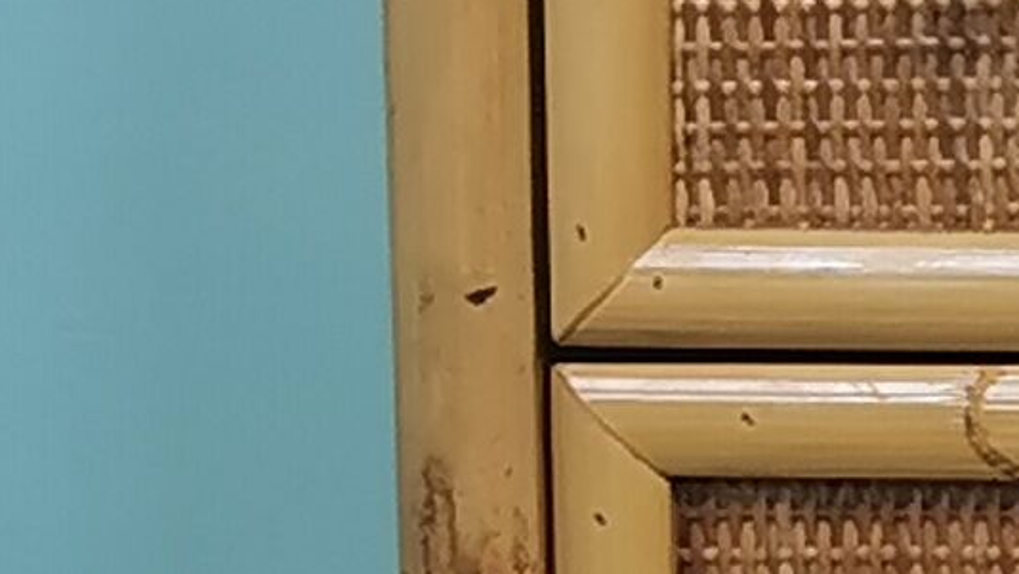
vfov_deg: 4.2
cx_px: 2910
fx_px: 7840
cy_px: 368
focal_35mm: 290
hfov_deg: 6.8
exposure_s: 1/100
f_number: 1.8
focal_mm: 5.58
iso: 64
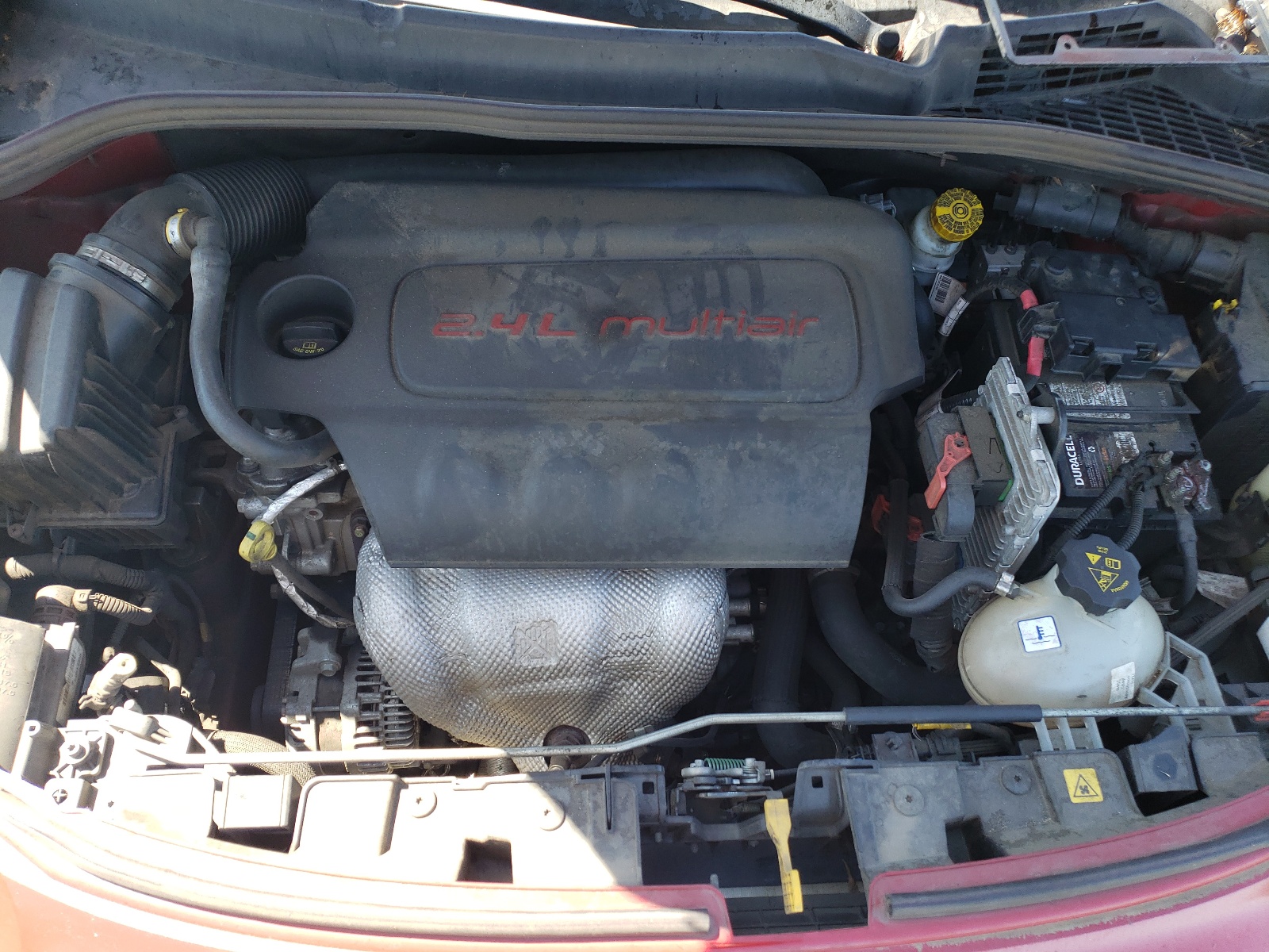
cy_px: 476
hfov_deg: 67.3
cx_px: 634
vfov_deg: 53.1
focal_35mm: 26
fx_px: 953
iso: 50
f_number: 1.5
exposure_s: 1/256
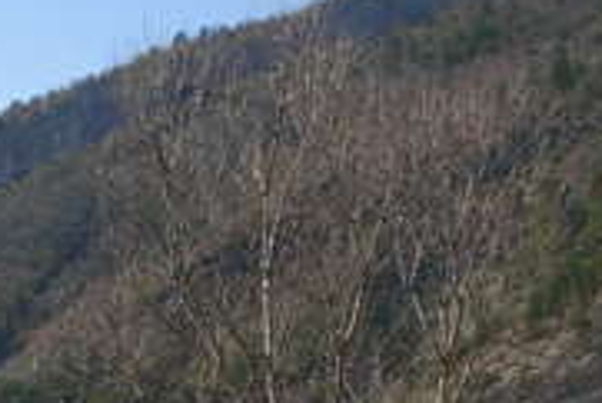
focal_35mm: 131
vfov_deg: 10.0
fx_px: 2192
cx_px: -193
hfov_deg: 14.9
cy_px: 706
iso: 79
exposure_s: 1/384
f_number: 4.9
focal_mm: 6.3
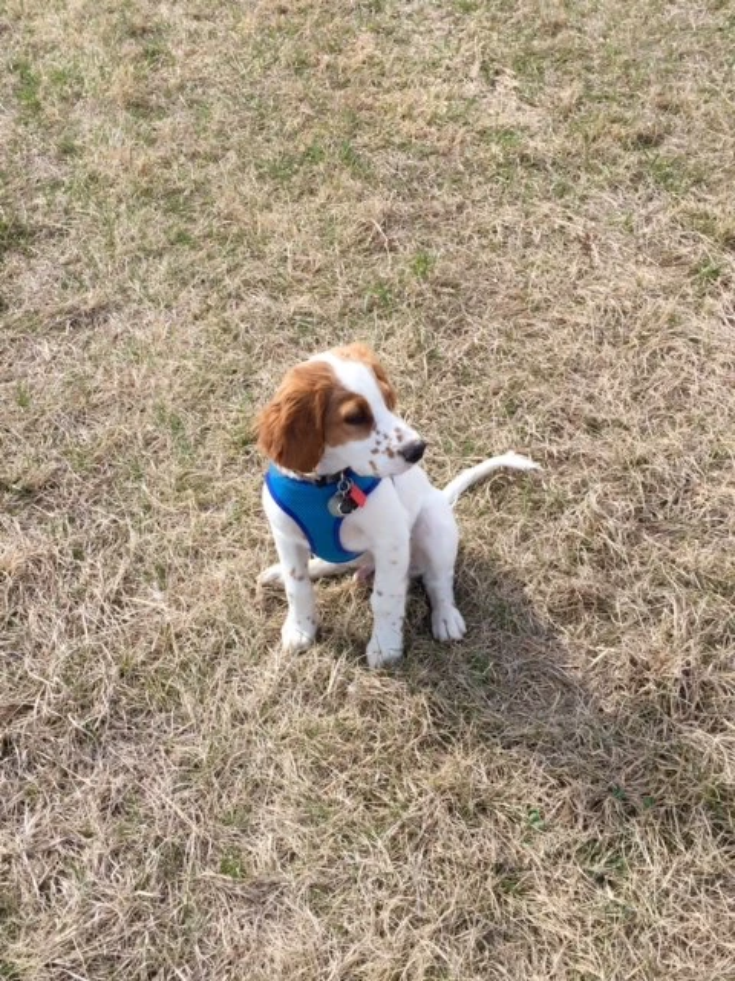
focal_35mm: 29
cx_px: 368
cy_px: 490
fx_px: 821
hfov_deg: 48.2
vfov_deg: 61.7
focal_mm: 4.15
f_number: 2.2
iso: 32
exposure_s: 1/1130
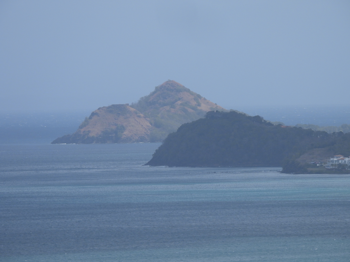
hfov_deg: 3.6
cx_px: 175
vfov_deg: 2.7
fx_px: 5561
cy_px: 131
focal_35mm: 550
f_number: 5
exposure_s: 1/800
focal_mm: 98.1
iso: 100
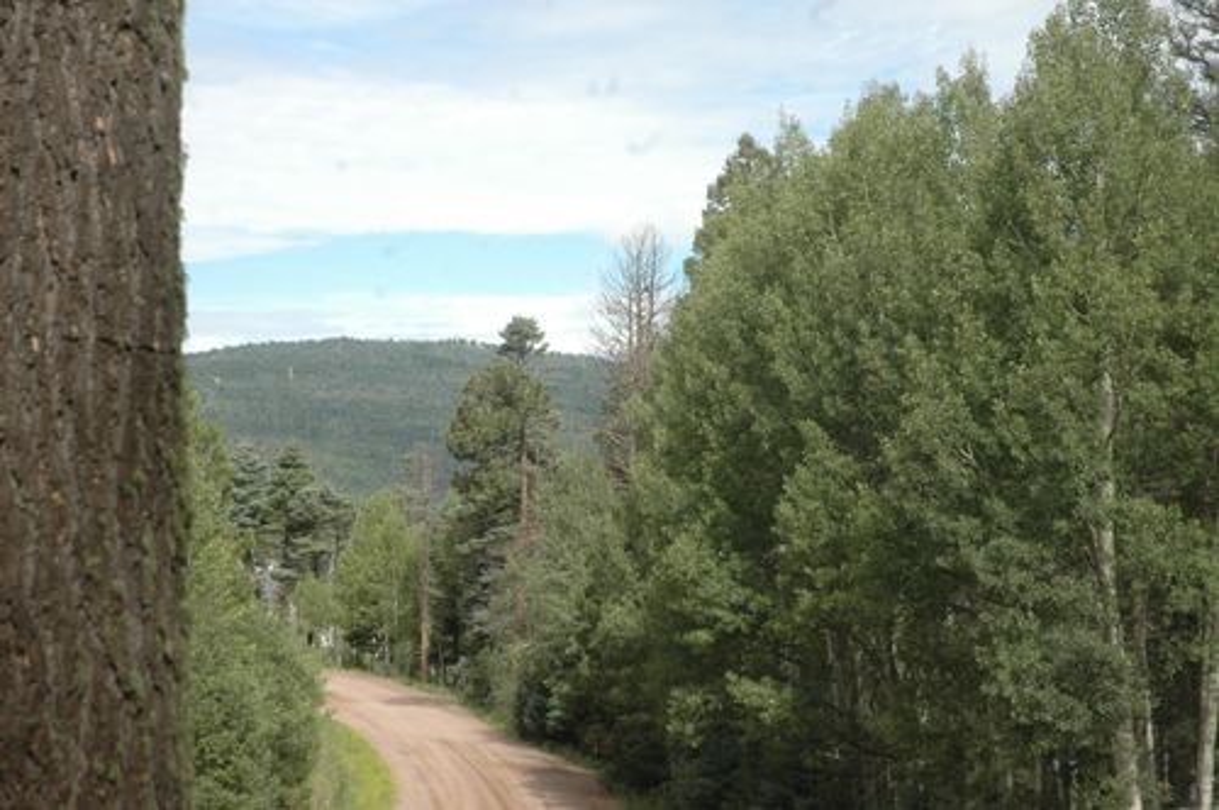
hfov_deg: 26.0
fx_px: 2638
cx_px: 610
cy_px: 405
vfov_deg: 17.4
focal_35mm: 78
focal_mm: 52
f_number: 10
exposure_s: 1/400
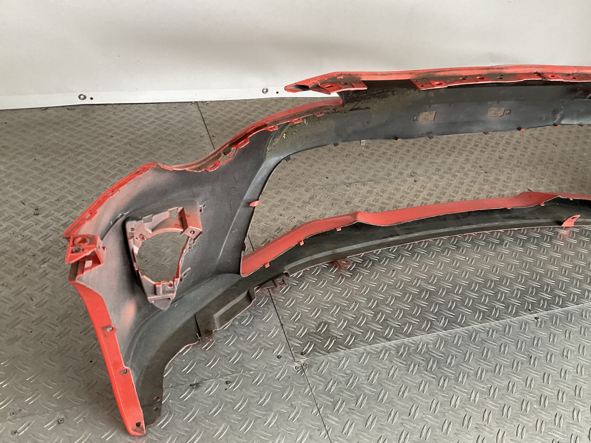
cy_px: 209
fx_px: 563
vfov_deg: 42.9
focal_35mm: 33
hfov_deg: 55.2
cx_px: 330
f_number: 1.8
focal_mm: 3
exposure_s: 1/50
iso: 80
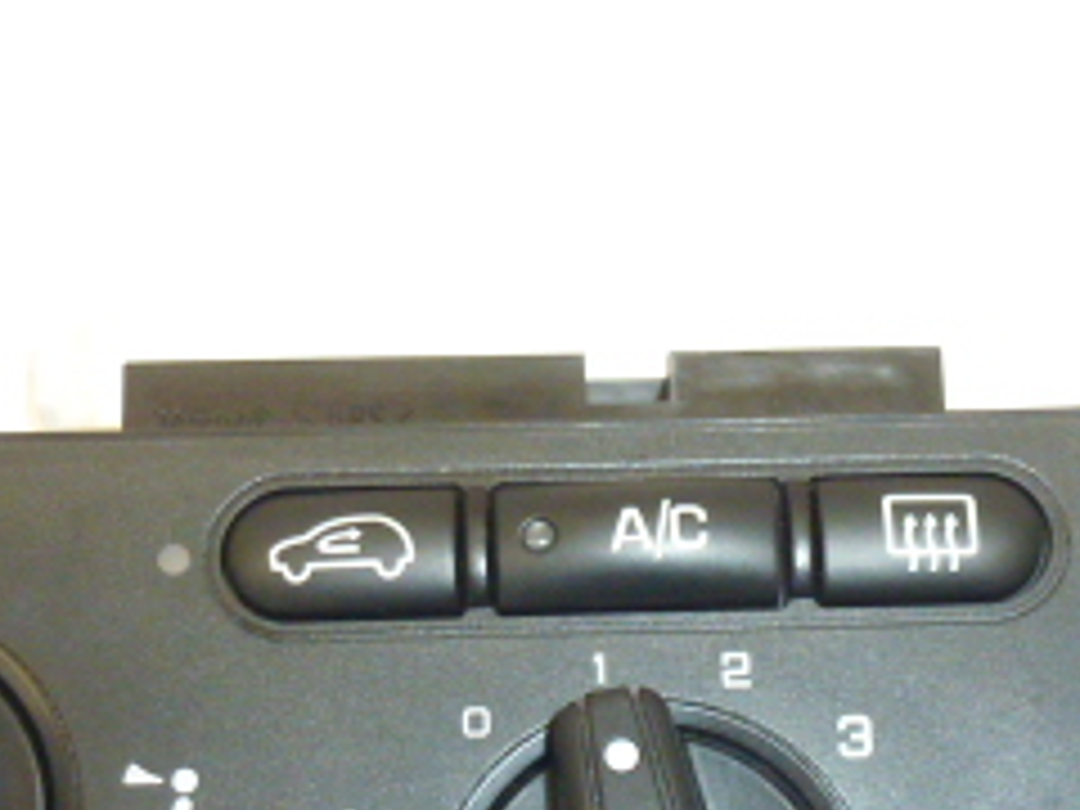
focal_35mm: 64
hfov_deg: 30.2
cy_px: 819
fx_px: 1997
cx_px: 648
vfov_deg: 22.0
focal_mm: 4.3
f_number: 3.3
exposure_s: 1/200
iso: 400
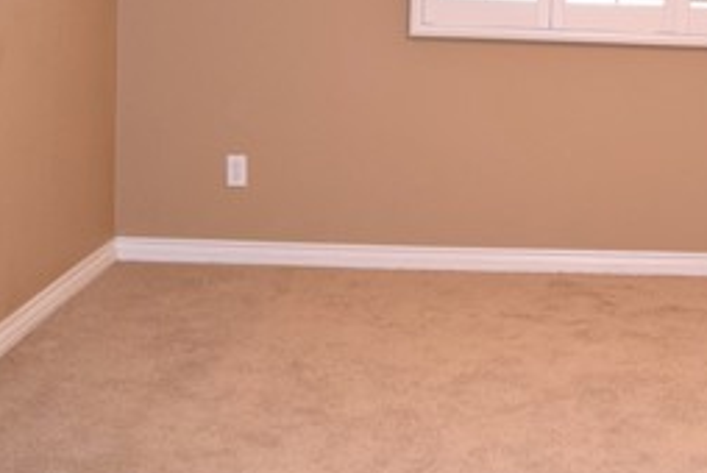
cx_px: 660
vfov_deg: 19.2
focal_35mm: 68
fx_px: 1337
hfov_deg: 28.3
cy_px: -49
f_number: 5
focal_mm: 18
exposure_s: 1/100
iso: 800
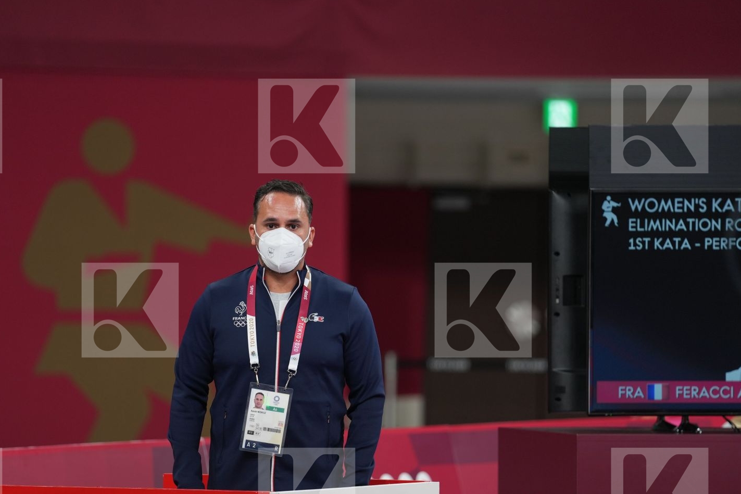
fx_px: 5208
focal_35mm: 253
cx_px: 307
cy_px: 310
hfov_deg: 8.1
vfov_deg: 5.4
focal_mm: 200
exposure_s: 1/500
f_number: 2.8
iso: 400
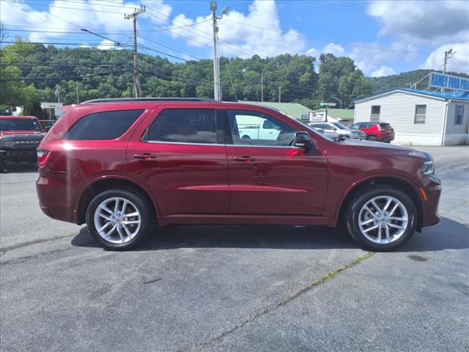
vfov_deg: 51.4
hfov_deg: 65.3
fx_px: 366
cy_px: 176
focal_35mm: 27
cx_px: 234
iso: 40
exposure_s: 1/1667
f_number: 1.9
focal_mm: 3.58
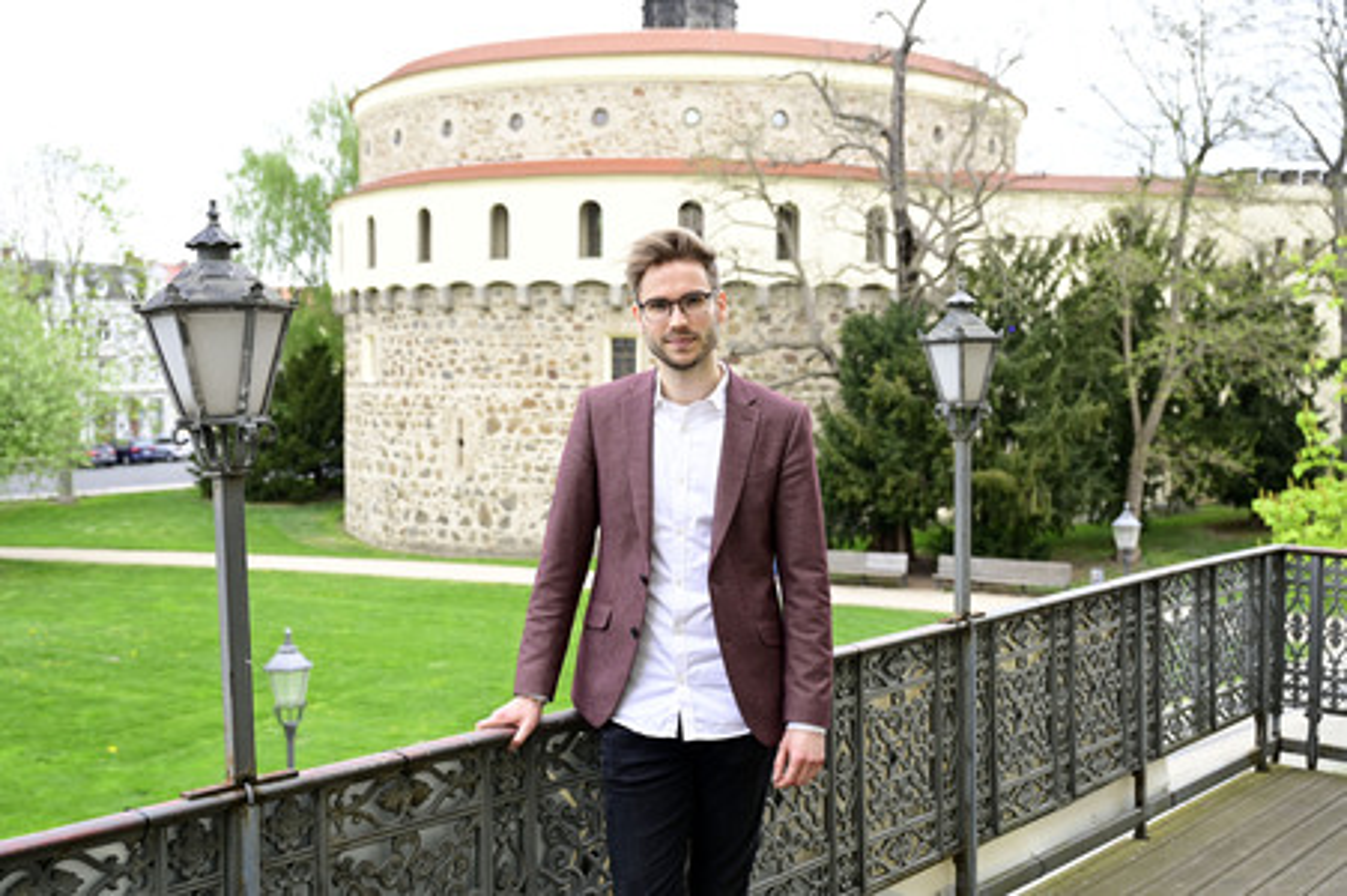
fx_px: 1496
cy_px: 448
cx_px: 674
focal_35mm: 40
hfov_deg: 48.5
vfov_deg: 33.4
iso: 320
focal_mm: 40
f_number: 4.5
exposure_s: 1/200
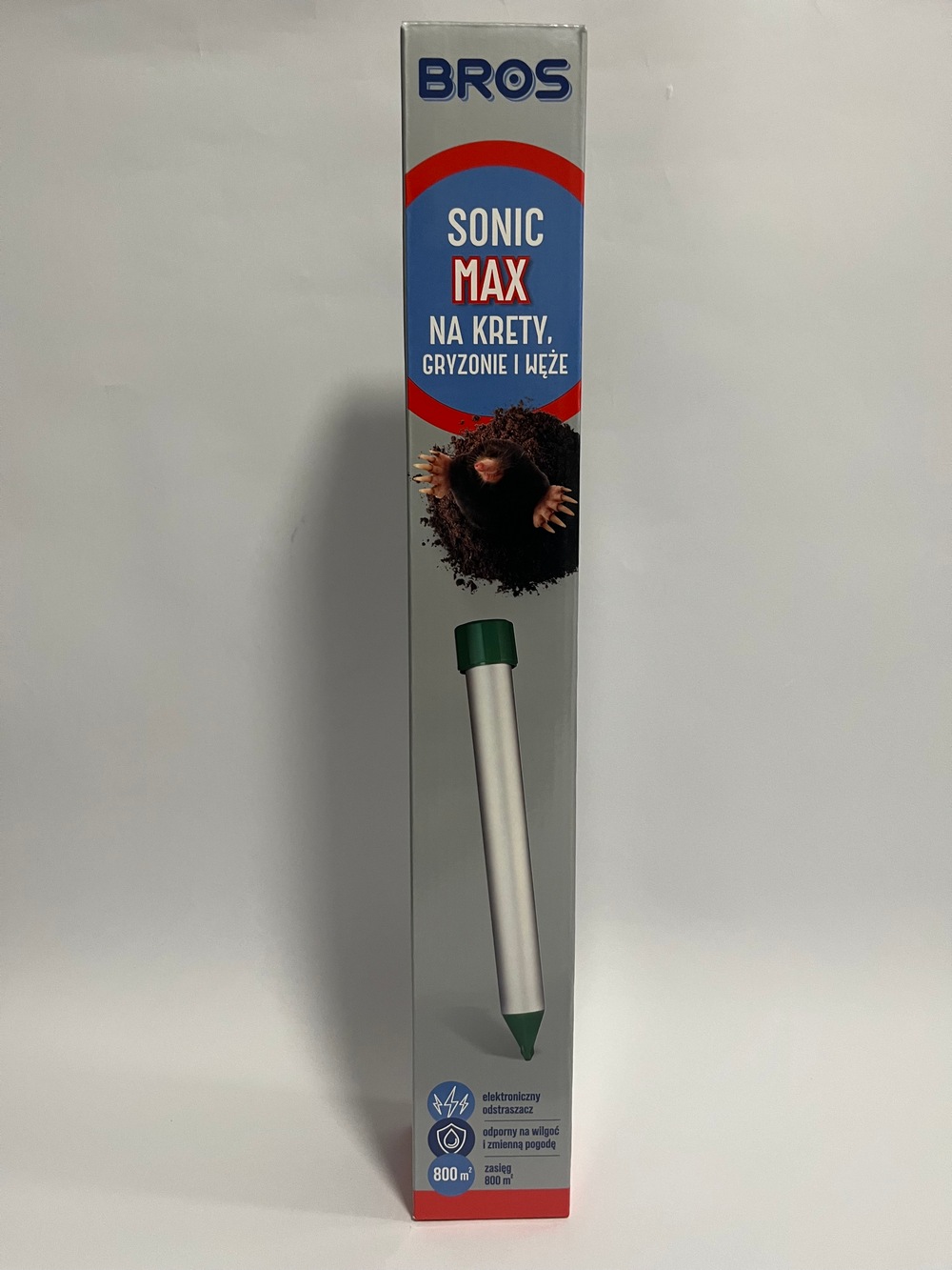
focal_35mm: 26
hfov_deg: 53.1
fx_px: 953
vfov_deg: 67.3
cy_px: 635
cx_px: 476
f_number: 1.6
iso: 125
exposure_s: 1/50
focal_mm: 5.1
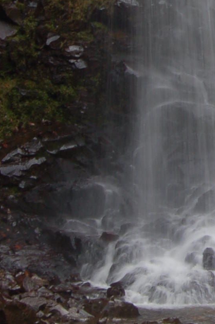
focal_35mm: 144
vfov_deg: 14.0
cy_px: -26
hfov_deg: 9.2
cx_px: 332
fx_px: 1292
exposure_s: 1/8
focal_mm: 26
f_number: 18
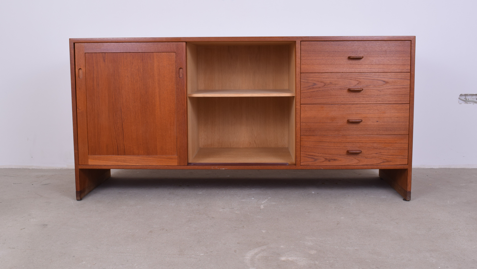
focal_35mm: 38
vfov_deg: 31.2
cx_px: 239
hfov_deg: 52.8
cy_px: 126
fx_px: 481
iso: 250
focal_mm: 24
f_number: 11
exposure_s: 1/125
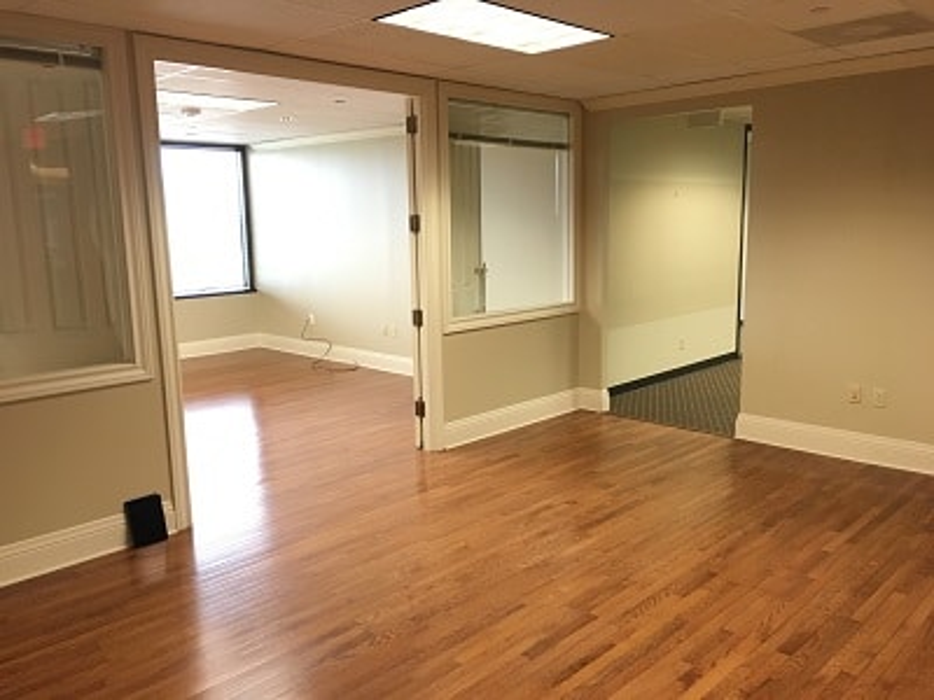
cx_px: 467
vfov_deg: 48.2
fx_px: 782
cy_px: 350
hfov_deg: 61.7
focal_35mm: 29
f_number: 2.2
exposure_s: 1/30
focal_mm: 4.15
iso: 125
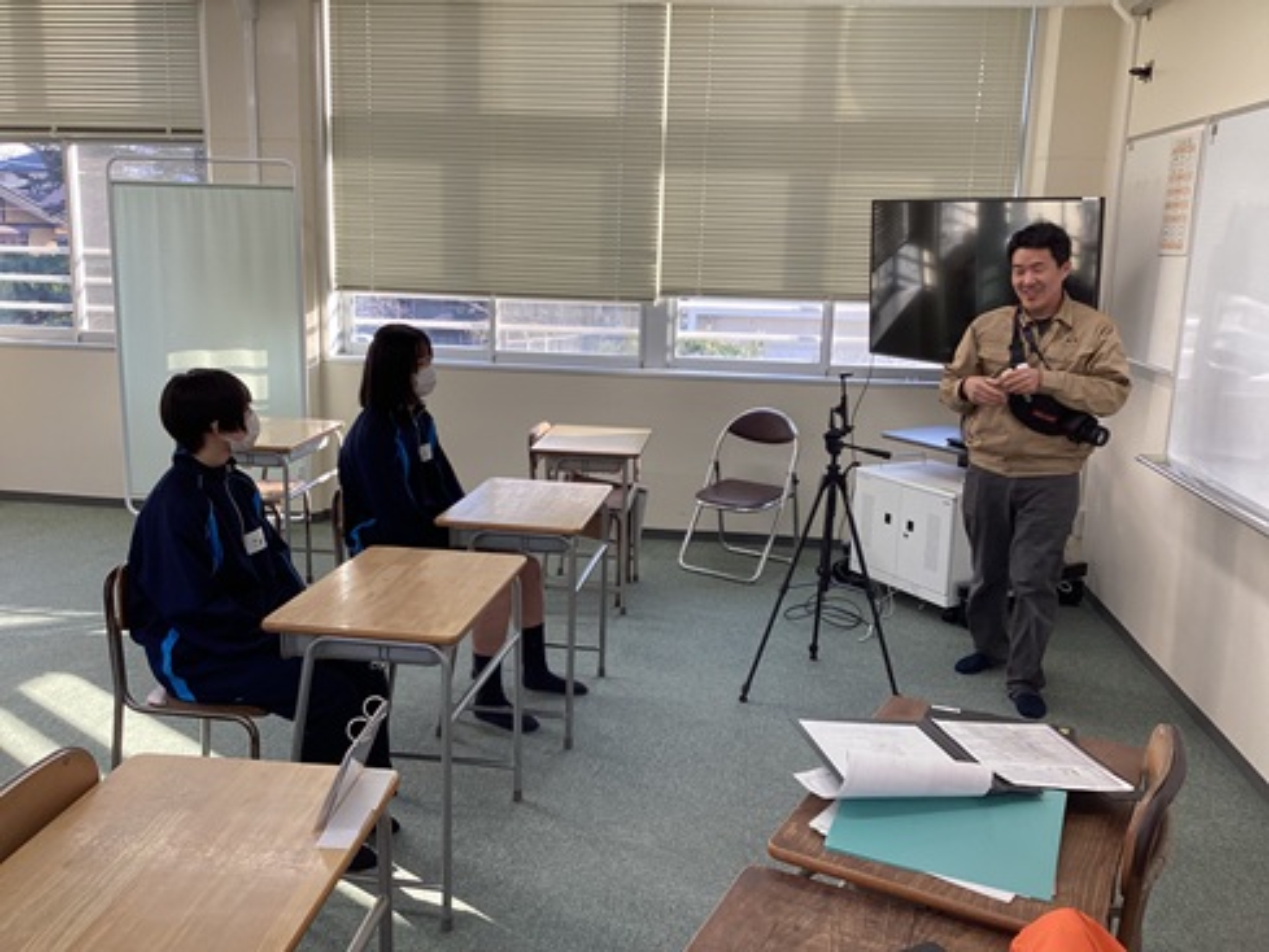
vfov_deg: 45.5
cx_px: 634
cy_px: 476
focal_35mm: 31
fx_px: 1137
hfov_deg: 58.3
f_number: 2.4
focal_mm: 3.3
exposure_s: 1/120
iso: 64
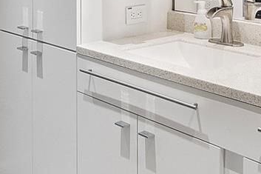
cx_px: 136
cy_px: -59
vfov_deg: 18.5
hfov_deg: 29.7
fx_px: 493
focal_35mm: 68
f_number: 11
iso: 160
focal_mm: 10
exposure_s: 1/15
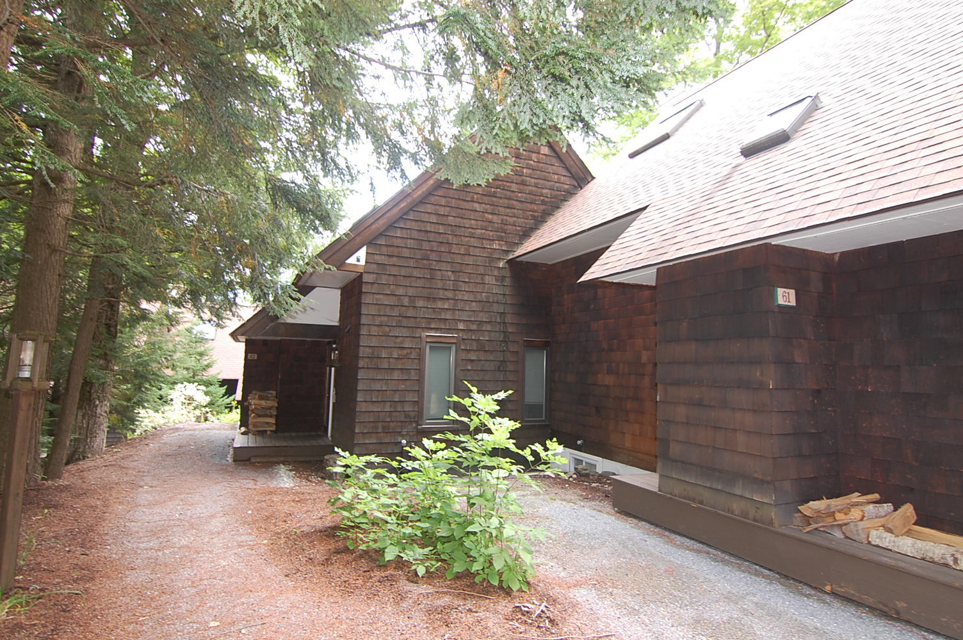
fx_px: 521
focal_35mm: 20
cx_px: 482
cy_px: 320
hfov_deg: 85.5
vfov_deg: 63.1
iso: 400
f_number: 4
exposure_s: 1/60
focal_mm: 13
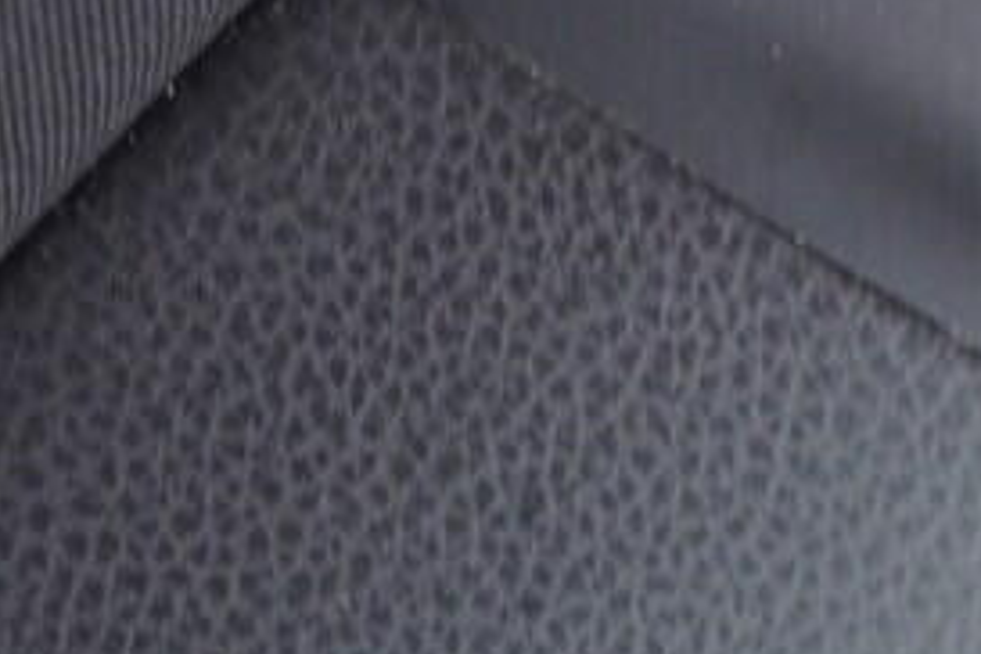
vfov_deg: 6.9
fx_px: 5177
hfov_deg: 9.8
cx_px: 2170
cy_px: -848
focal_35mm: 190
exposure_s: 1/40
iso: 250
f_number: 2.8
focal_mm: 24
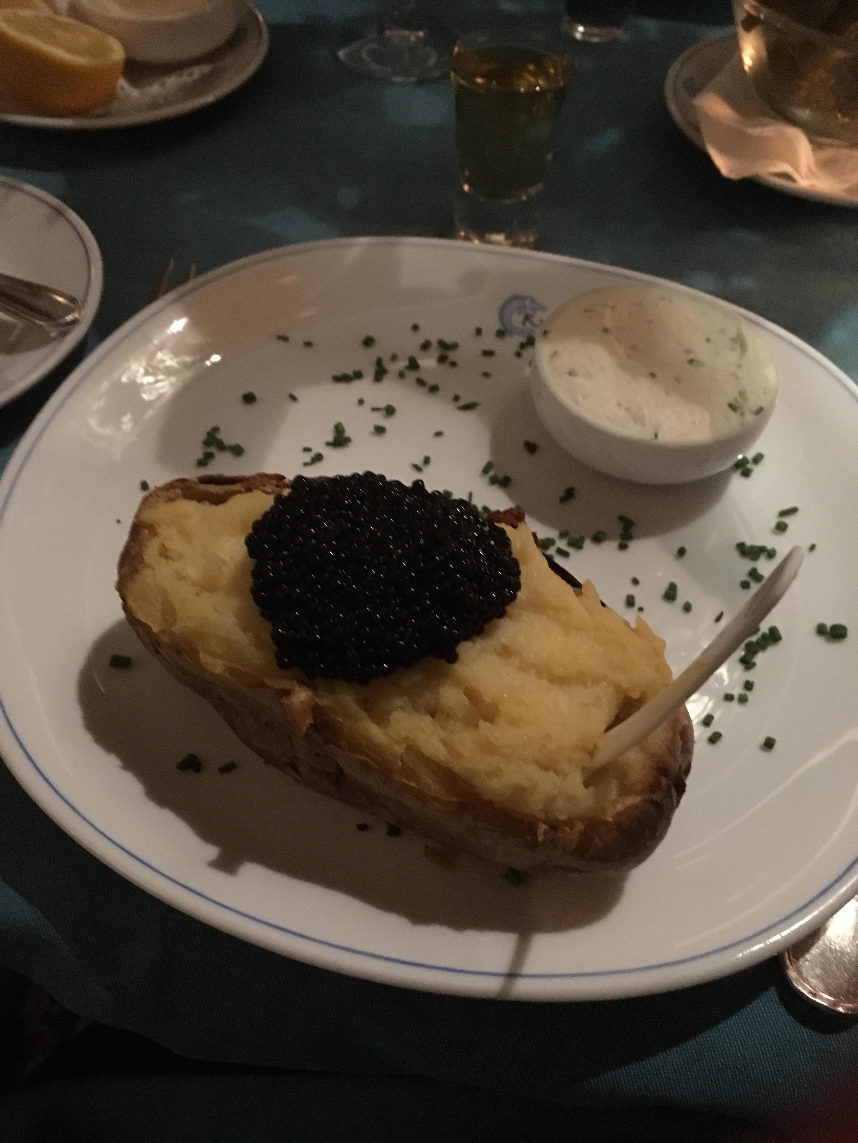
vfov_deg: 61.7
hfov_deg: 48.2
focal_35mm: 29
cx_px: 429
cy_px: 572
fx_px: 958
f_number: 2.2
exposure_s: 1/17
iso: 640
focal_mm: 4.15
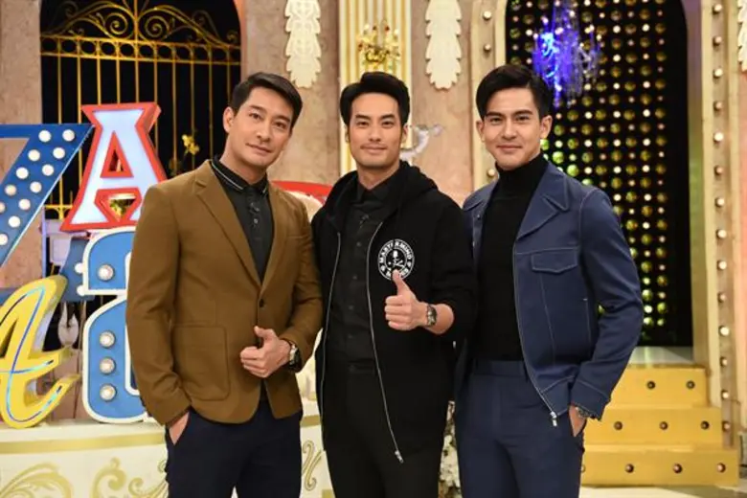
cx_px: 374
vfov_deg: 27.0
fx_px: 1037
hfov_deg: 39.6
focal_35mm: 50
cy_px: 249
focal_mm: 50
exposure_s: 1/320
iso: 800
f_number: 3.5
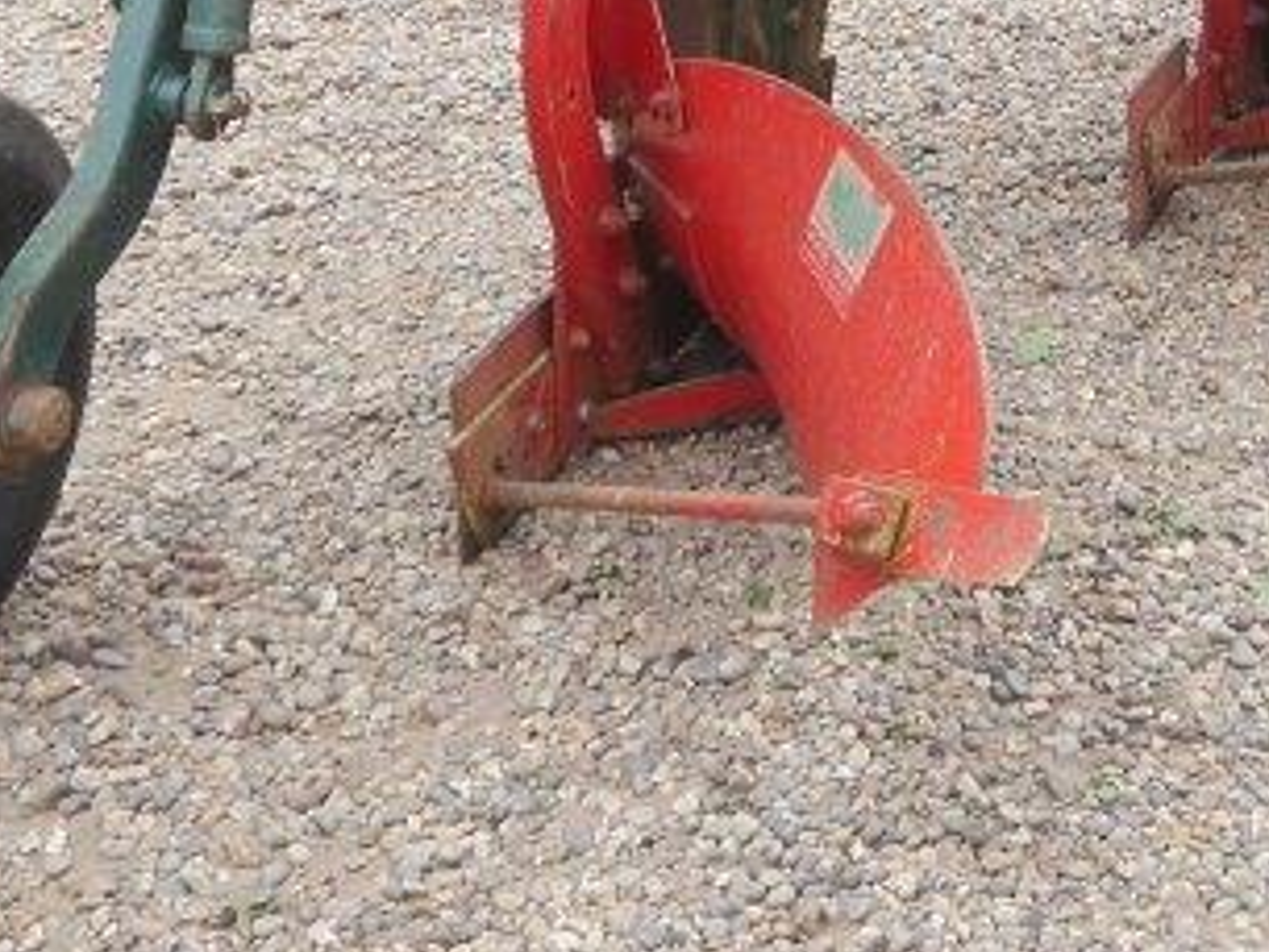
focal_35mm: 94
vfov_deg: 14.9
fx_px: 3447
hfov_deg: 20.1
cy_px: -370
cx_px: 1344
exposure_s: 1/160
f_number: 4.5
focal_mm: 14
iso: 160
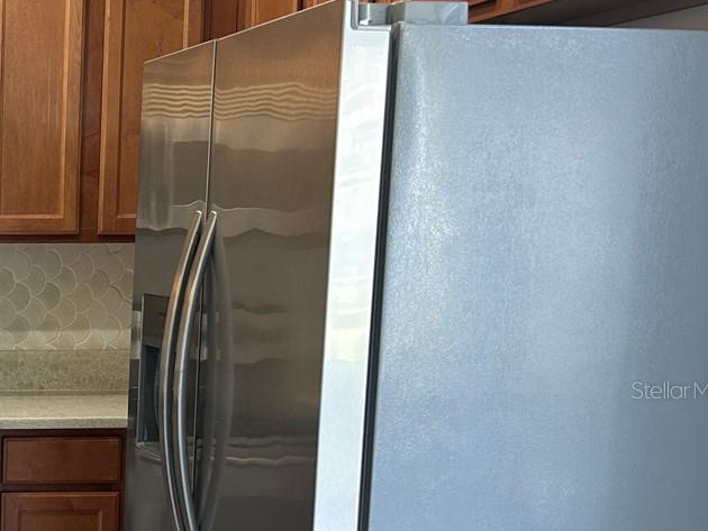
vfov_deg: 22.1
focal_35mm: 66
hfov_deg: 26.0
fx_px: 1350
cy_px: 390
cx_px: -162
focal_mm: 5.7
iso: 80
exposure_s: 1/60
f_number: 1.5
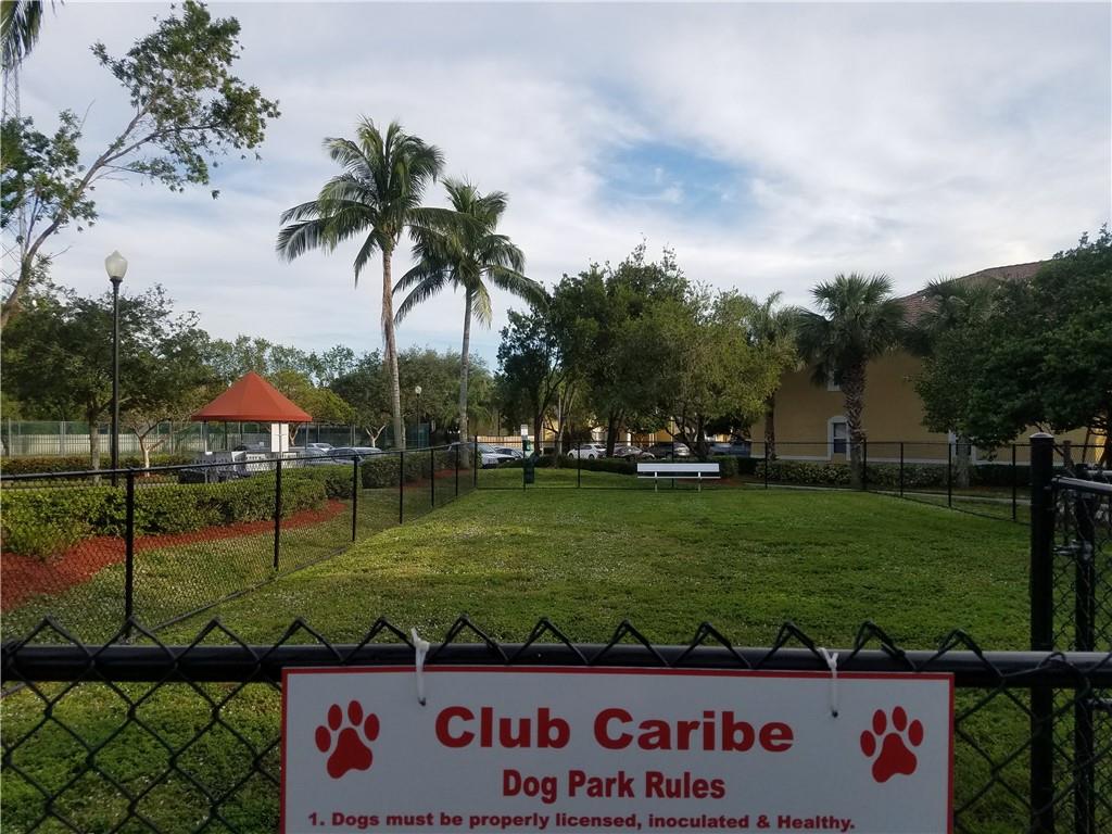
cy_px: 417
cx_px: 556
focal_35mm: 26
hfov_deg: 67.3
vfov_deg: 53.1
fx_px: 835
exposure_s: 1/1484
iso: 50
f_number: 1.7
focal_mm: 4.2
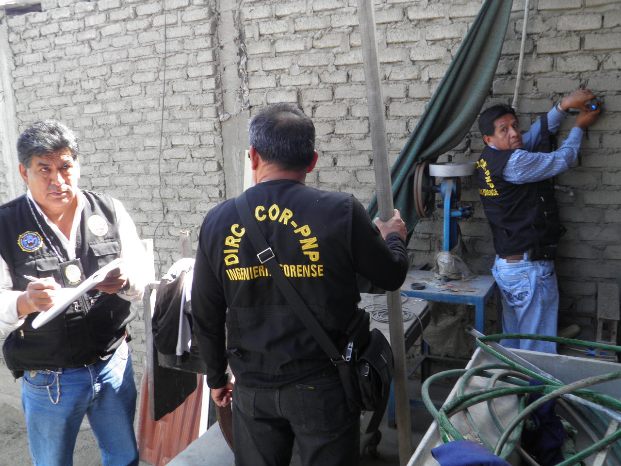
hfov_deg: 60.0
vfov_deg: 46.8
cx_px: 310
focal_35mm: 30
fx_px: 538
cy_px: 233
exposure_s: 1/60
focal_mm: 5.5
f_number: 3.7
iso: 50
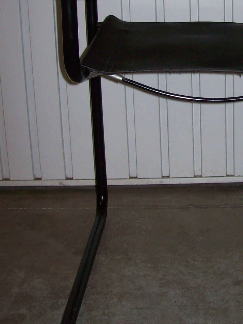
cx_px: 225
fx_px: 665
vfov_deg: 26.9
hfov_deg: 20.2
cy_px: 66
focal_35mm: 71
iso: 80
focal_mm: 6
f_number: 2.7
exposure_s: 1/64
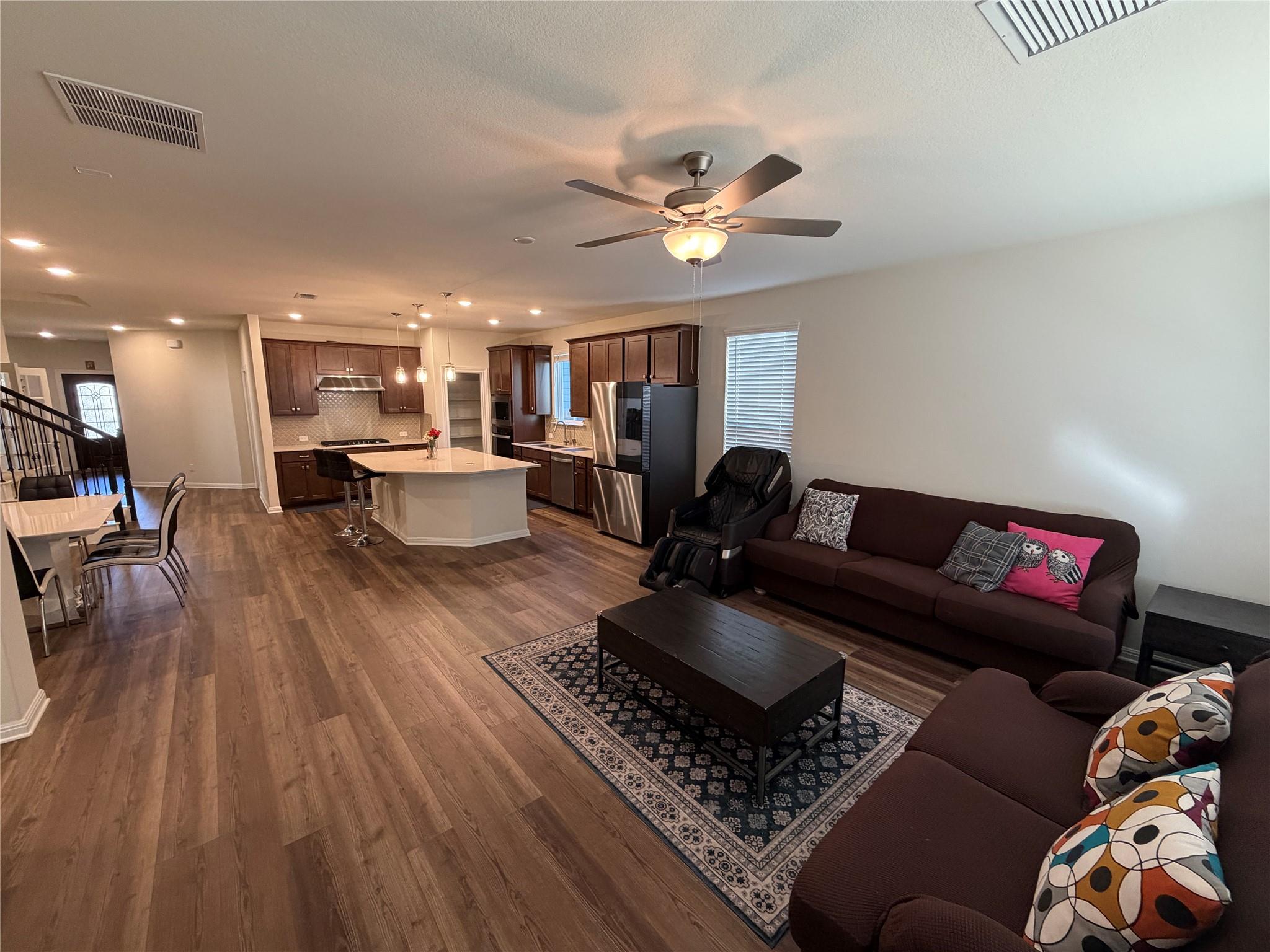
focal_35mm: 14
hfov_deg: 102.1
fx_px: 514
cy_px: 476
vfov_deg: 85.7
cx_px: 635
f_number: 2.2
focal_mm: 2.22
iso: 250
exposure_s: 1/60
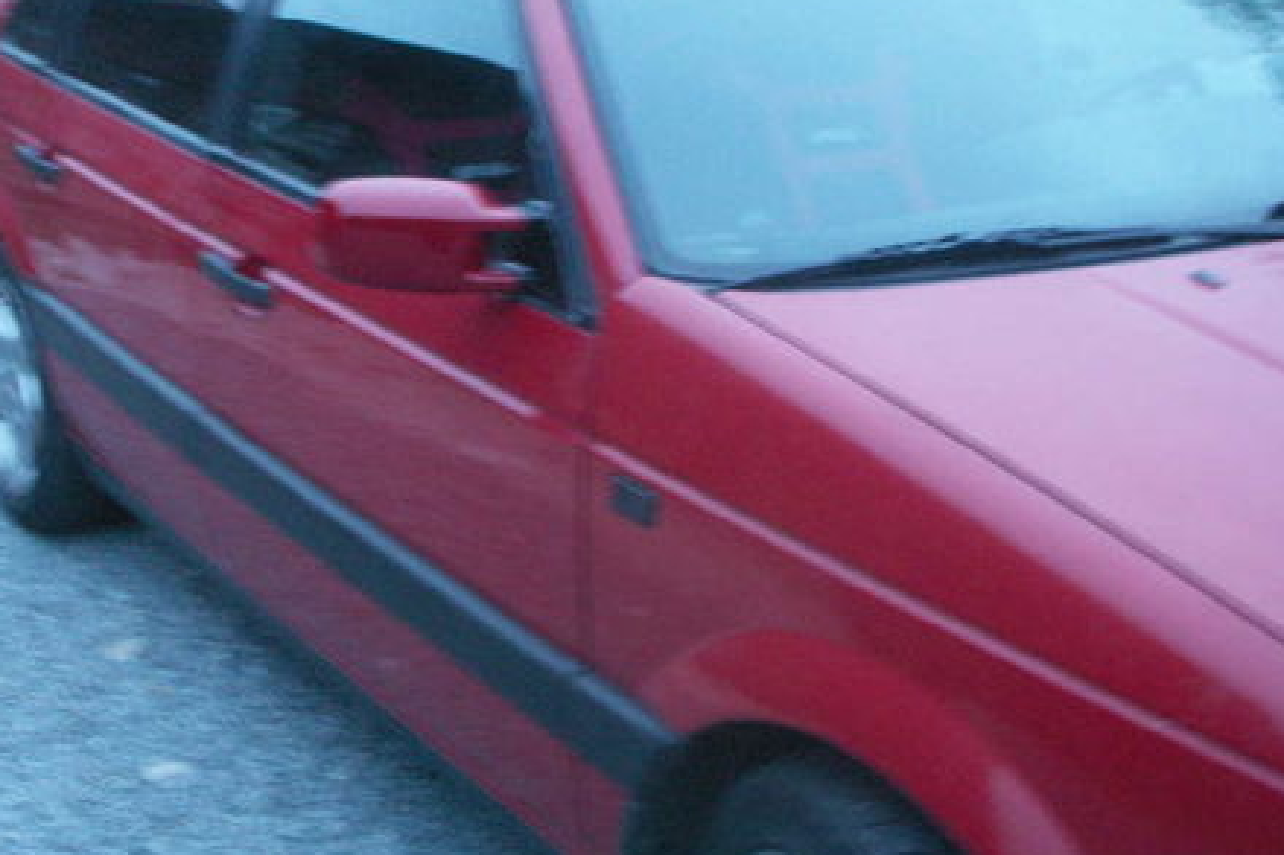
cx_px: 455
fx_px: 1996
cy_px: 289
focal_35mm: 56
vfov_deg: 24.1
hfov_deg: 35.4
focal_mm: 7.7
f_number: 3.5
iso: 160
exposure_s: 1
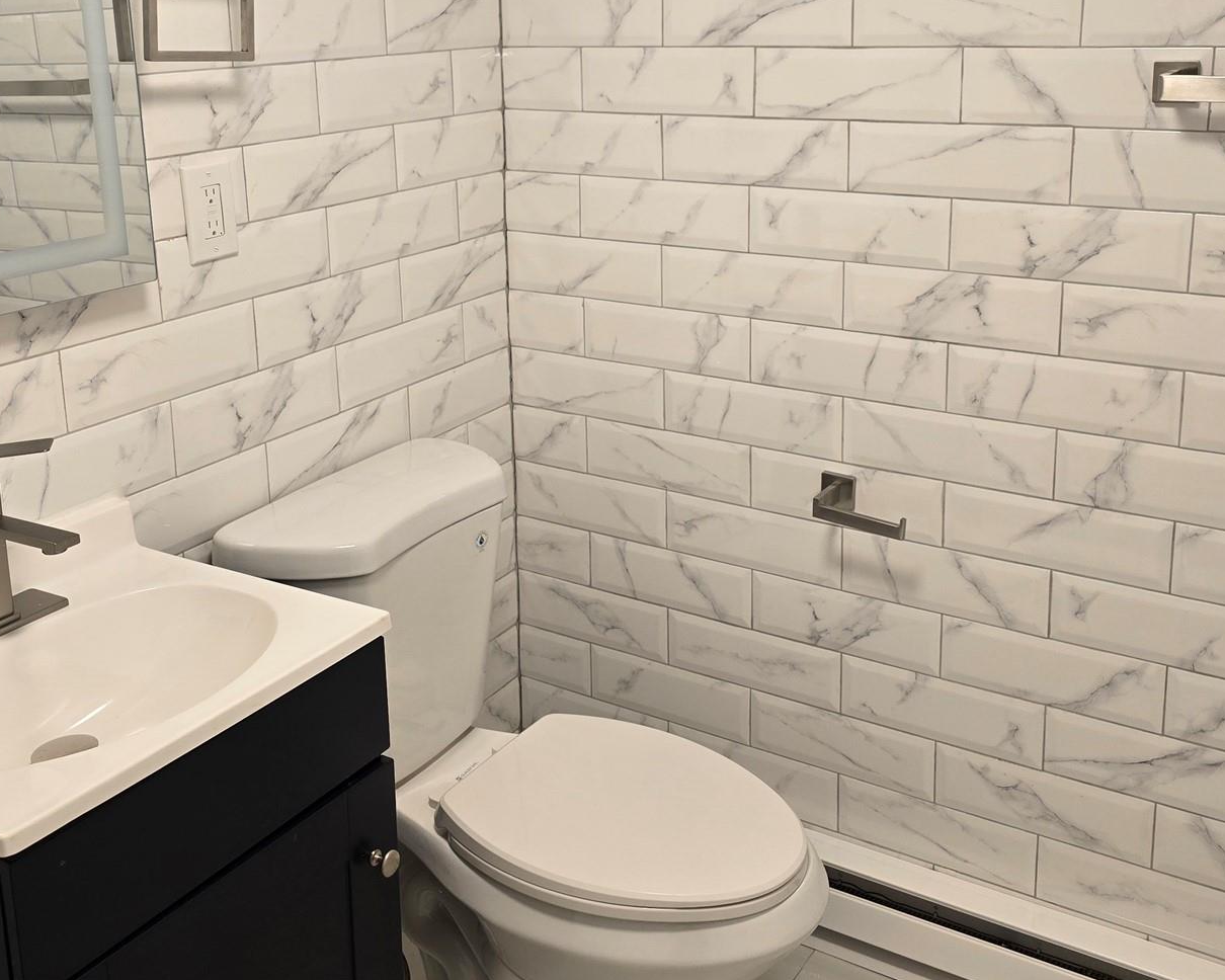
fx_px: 1378
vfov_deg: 38.6
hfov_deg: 47.9
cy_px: 302
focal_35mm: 38
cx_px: 551
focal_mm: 6.3
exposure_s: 1/120
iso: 100
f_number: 1.7
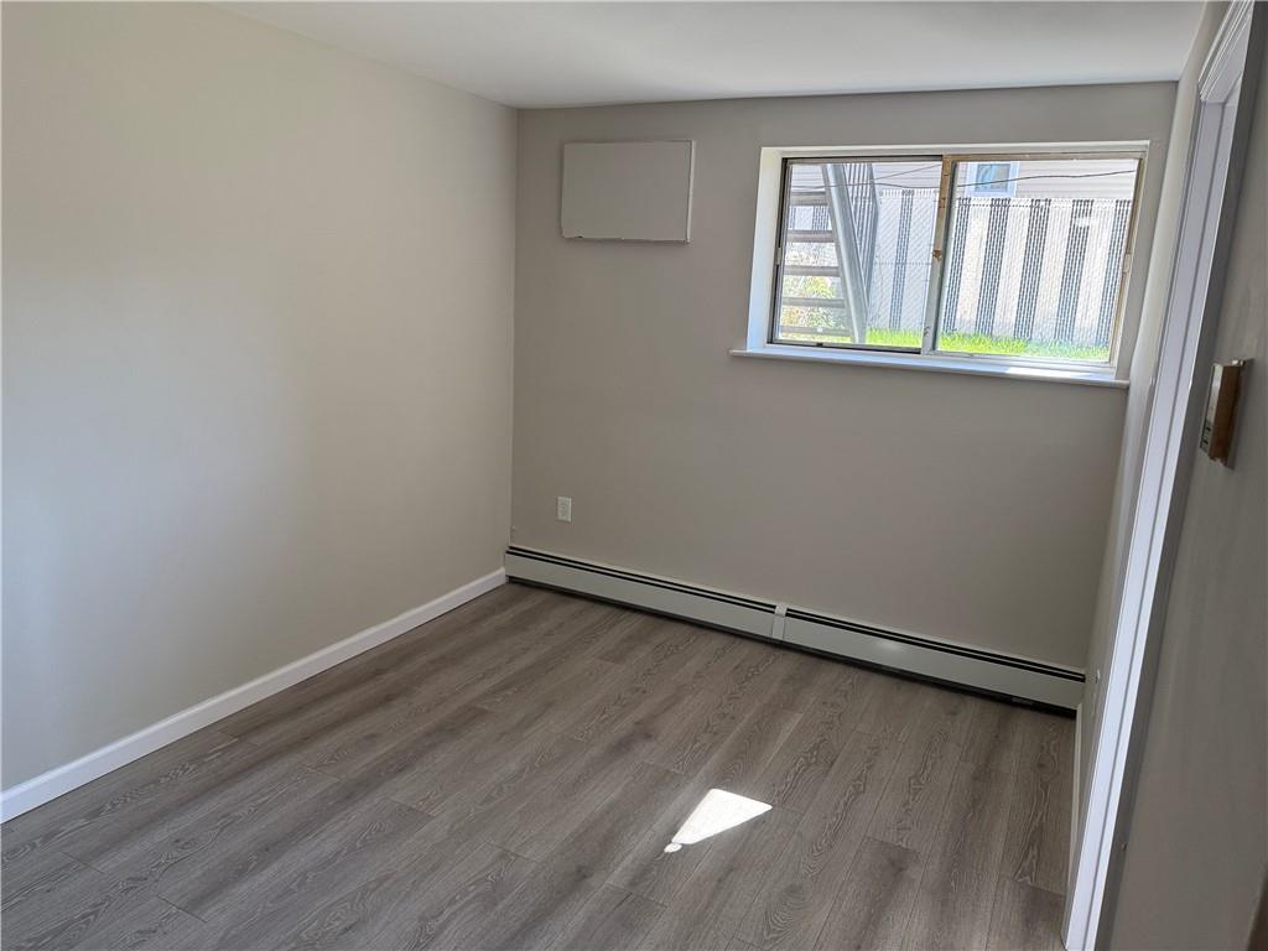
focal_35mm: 24
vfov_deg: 56.8
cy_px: 476
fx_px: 879
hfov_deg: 71.6
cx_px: 634
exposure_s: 1/226
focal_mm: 6.76
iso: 125
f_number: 1.78
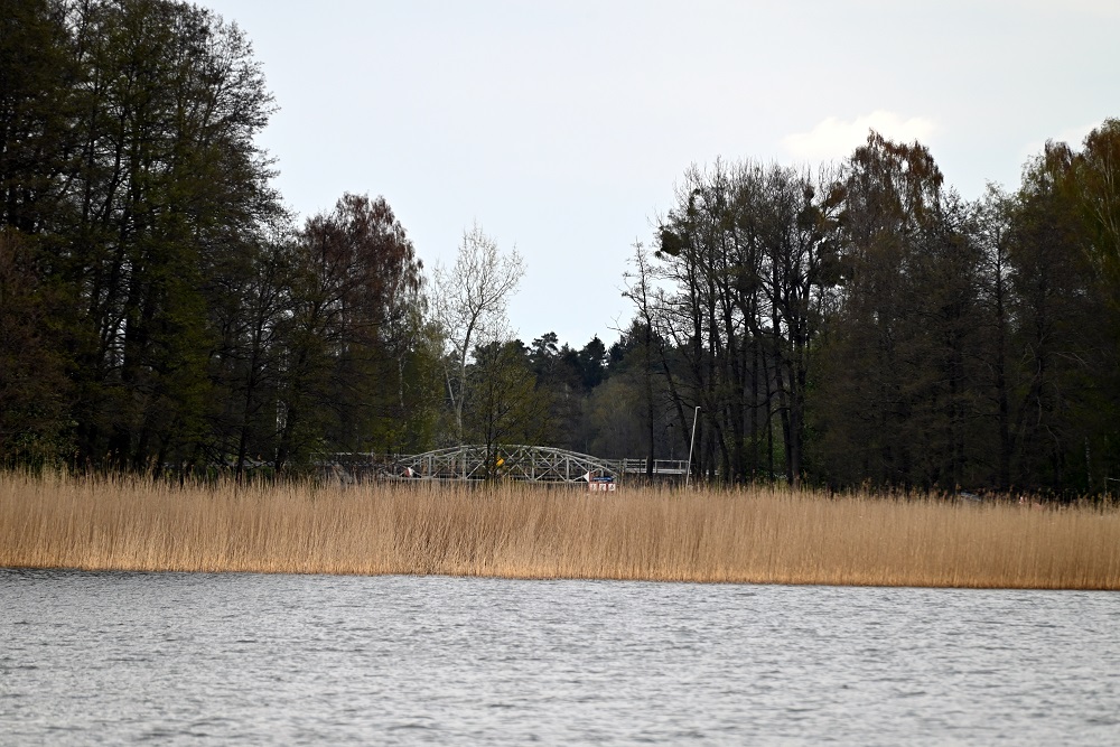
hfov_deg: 6.9
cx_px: 560
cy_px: 374
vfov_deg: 4.6
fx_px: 9334
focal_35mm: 300
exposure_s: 1/1000
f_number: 5.6
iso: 360
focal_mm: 300
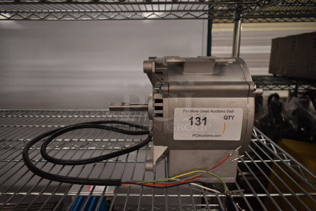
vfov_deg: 48.0
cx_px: 158
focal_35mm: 27
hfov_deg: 67.3
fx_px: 237
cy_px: 106
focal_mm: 18
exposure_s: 1/125
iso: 640
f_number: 3.5
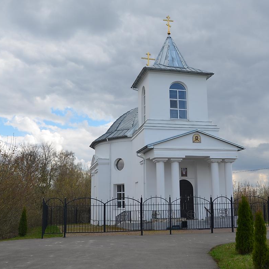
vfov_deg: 41.3
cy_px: 134
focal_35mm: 41
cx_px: 157
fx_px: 357
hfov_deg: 41.1
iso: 100
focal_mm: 21
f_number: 8
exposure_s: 1/250
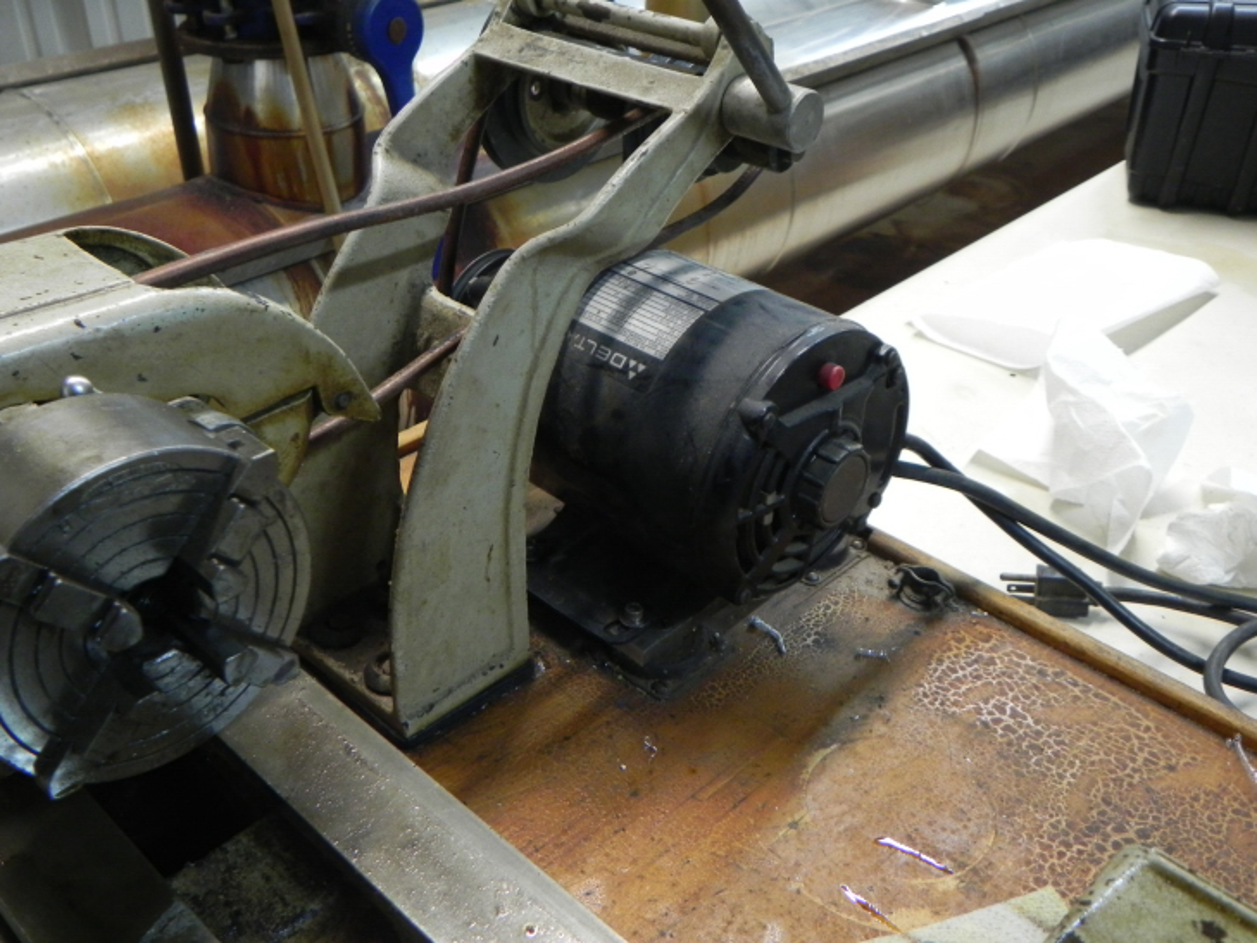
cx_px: 628
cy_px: 472
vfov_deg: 43.0
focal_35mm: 33
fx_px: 1199
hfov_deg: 55.3
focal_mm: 5.9
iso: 400
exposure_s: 1/19.4
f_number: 2.8
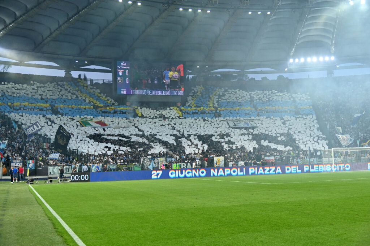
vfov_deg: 29.2
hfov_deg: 42.8
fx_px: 472
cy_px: 123
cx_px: 185
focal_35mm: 46
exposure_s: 1/800
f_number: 4
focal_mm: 46
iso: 2000
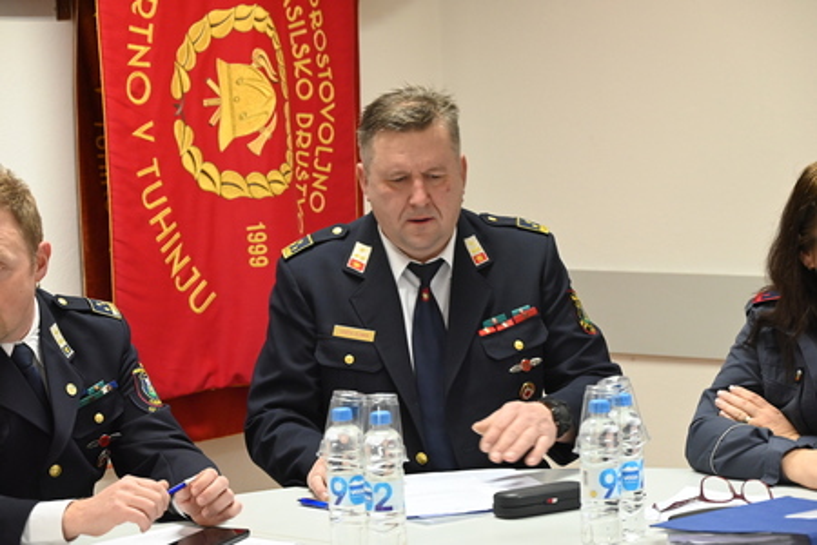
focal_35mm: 100
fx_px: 2269
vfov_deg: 13.7
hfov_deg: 20.4
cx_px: 408
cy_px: 272
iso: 3200
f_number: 6.3
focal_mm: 100
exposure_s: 1/80
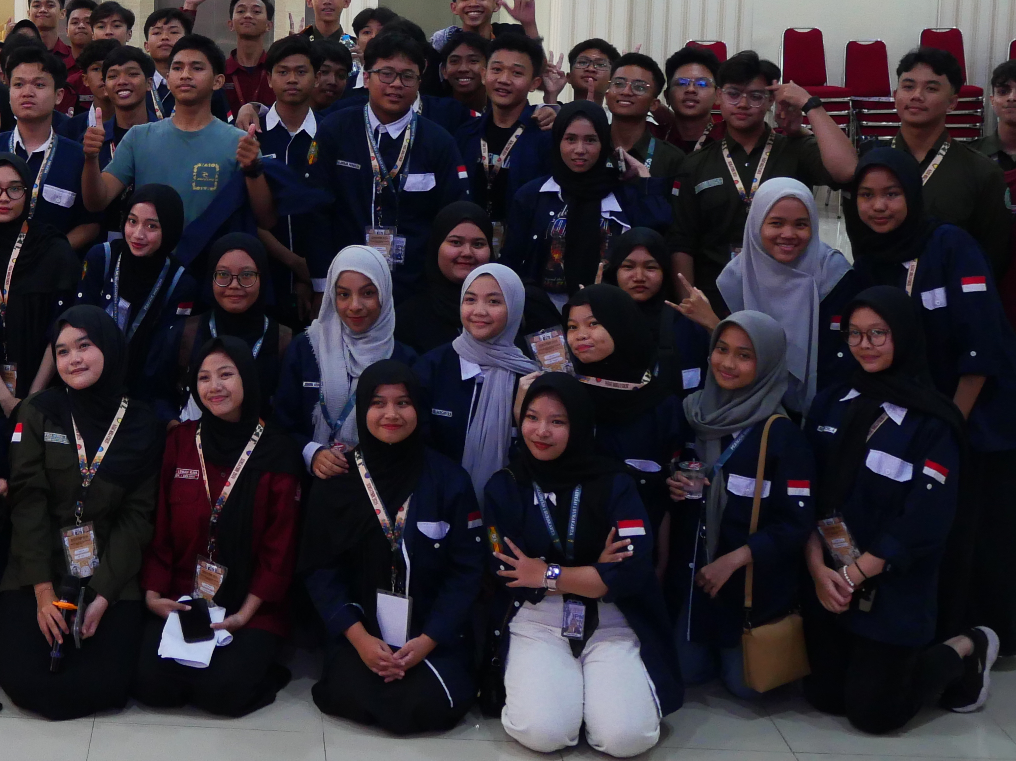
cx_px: 59
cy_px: 134
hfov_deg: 30.4
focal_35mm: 60
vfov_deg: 24.0
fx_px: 1761
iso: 800
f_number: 3.5
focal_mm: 12
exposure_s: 1/60
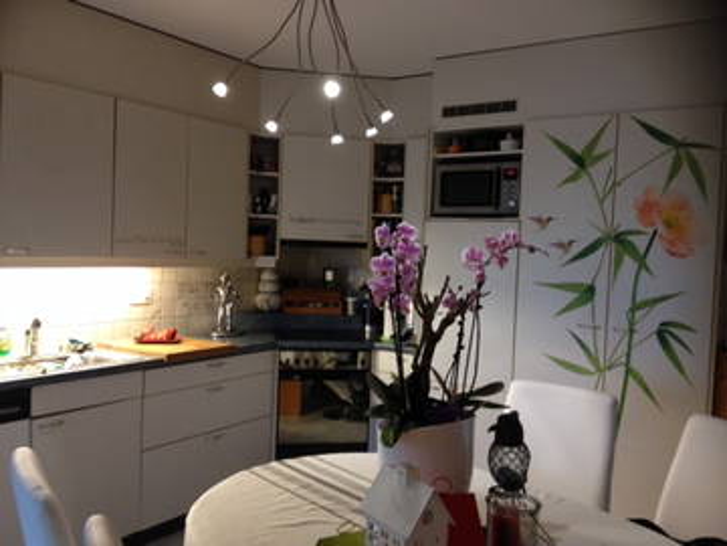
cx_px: 364
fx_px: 735
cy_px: 273
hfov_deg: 52.6
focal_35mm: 35
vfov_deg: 40.7
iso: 100
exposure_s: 1/20
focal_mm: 4.28
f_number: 2.4
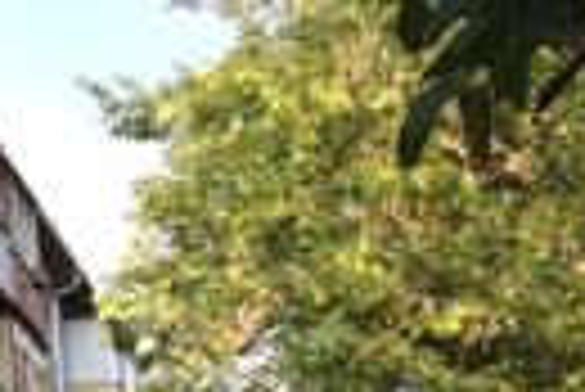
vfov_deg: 9.3
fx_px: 2408
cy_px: 216
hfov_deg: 11.7
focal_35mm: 148
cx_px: -765
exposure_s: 1/631
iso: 32
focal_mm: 4.15
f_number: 2.2
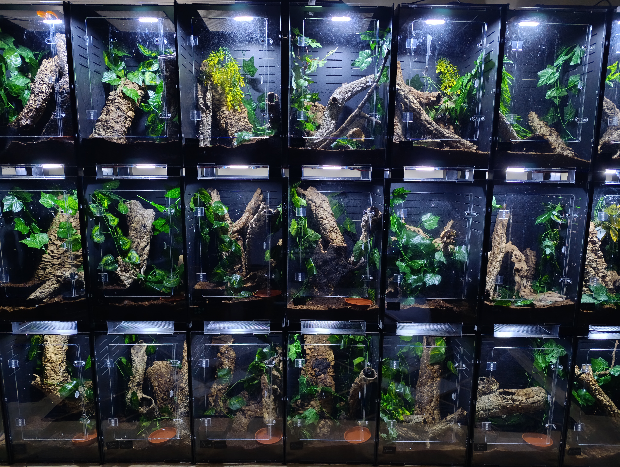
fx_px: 413
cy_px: 234
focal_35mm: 23
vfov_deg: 59.0
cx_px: 310
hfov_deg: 73.8
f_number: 1.6
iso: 1600
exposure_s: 1/14.3
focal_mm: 6.14
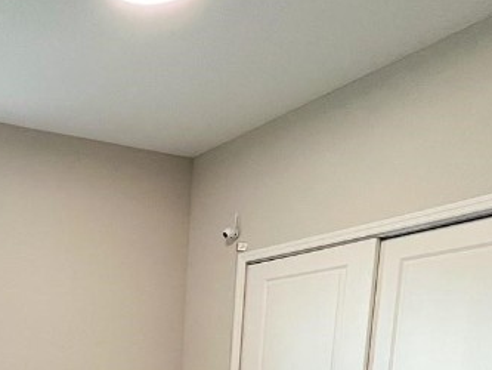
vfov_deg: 29.1
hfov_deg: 42.0
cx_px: 27
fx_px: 569
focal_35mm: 40
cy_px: 481
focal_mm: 1.57
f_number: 1.8
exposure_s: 1/60
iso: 250
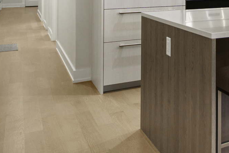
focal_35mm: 53
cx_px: 267
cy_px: -15
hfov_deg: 32.0
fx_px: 337
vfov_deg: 23.9
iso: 640
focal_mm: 15
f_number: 6.3
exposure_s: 1/15
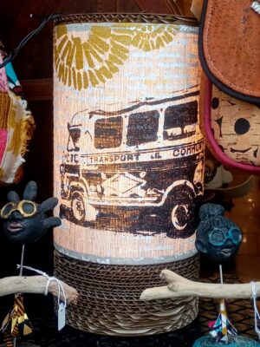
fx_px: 561
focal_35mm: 56
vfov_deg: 34.3
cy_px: 174
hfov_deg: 26.1
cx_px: 130
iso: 201
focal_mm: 4.27
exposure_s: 1/100
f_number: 1.8
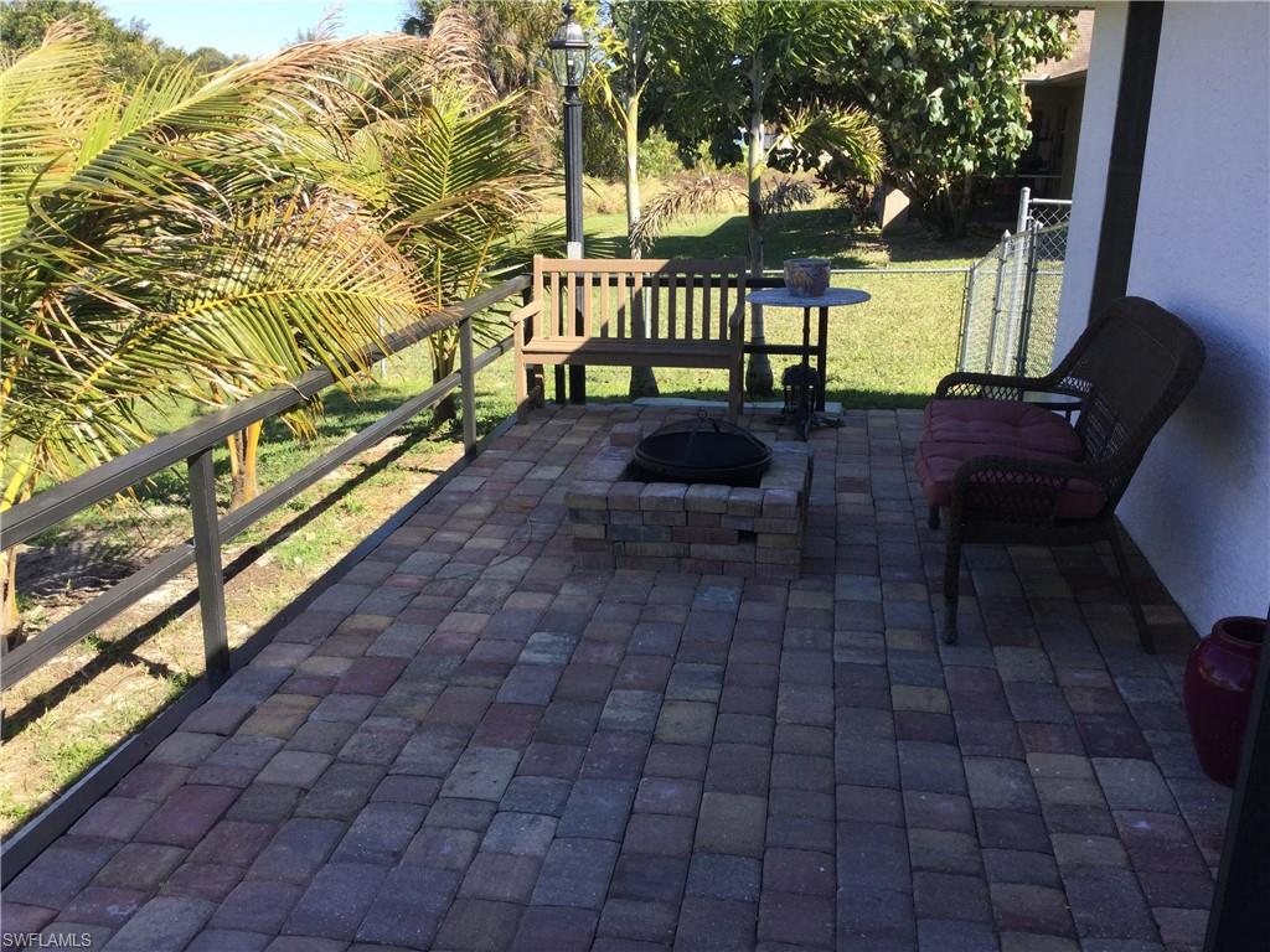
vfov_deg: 45.4
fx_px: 1137
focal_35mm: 31
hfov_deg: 58.4
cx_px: 635
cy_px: 476
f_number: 2.4
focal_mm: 3.3
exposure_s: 1/547
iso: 25
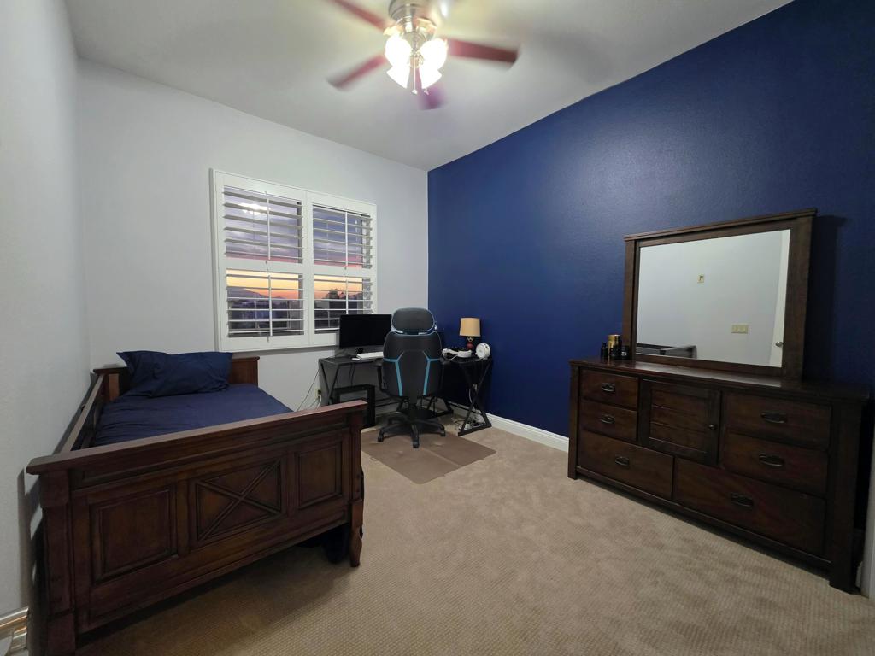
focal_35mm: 13
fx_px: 329
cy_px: 328
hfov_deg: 106.2
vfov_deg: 89.9
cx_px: 438
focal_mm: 2.2
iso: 500
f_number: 1.9
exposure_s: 1/60
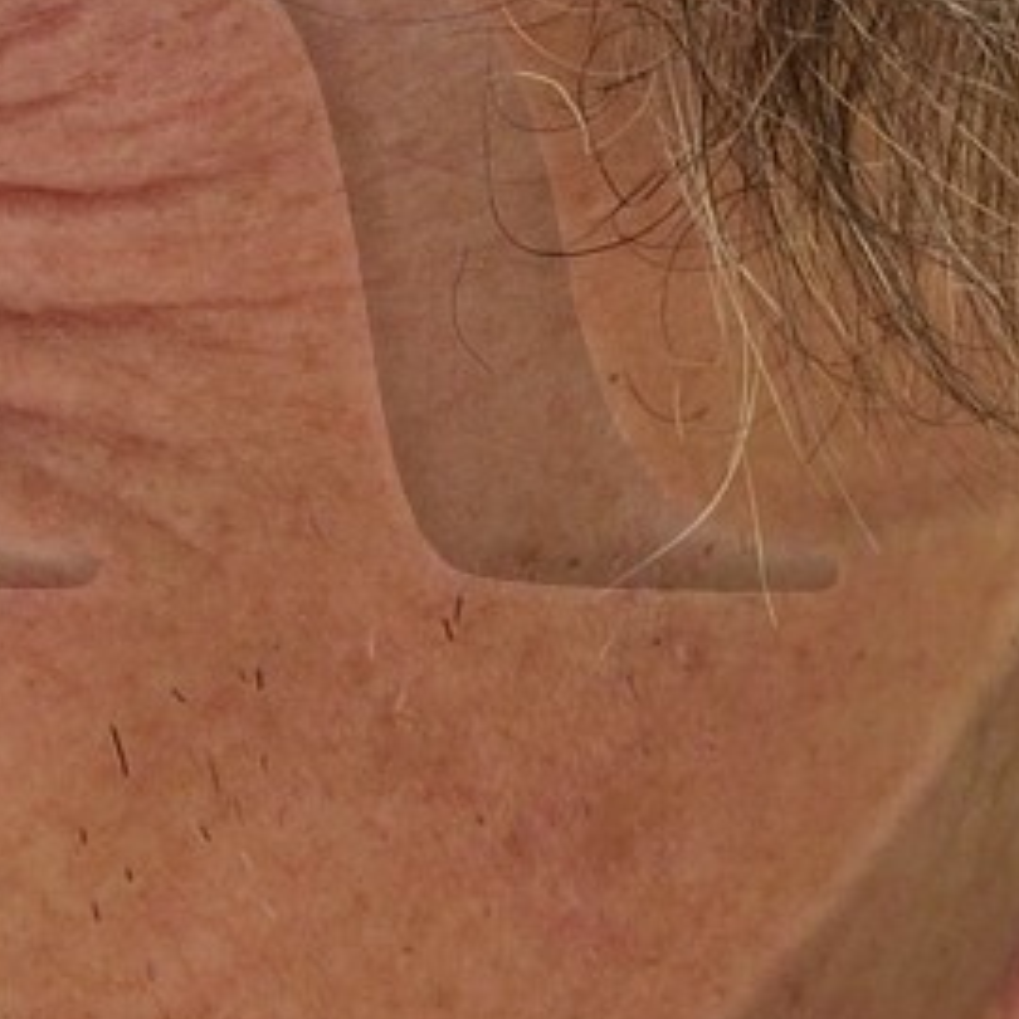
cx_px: -393
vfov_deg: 1.4
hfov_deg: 1.4
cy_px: -100
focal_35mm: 1288
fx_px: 42896
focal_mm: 170
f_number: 7.1
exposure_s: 1/200
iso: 200
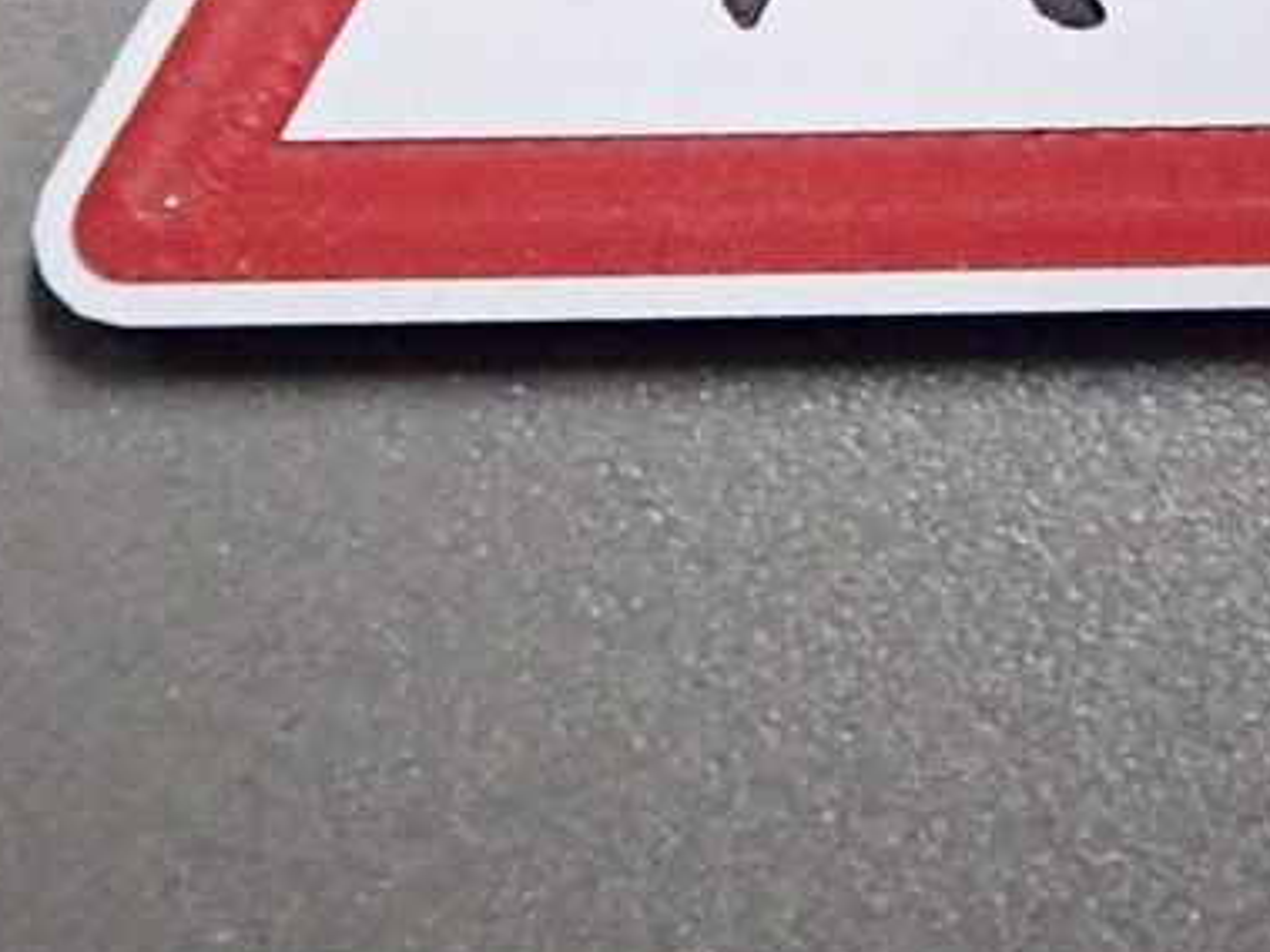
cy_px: -288
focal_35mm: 81
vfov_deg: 17.1
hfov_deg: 24.0
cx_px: 861
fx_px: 2971
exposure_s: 1/160
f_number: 2.3
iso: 640
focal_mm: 5.5
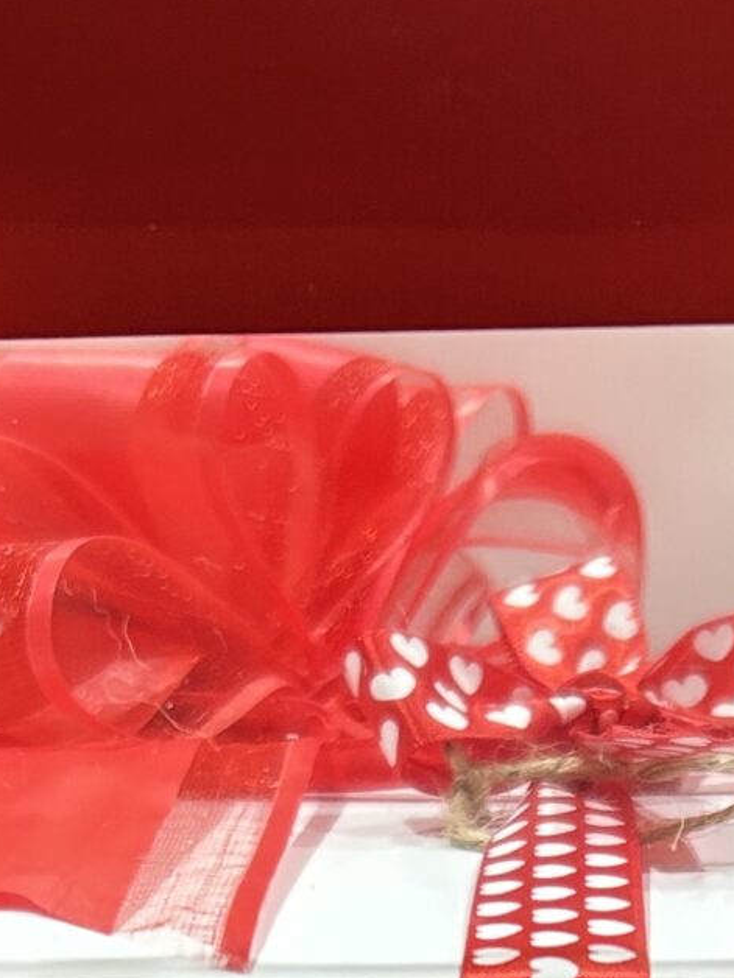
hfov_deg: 13.9
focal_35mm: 106
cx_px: 552
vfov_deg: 16.6
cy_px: 1534
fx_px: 2997
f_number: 1.5
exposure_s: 1/50
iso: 125
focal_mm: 5.7
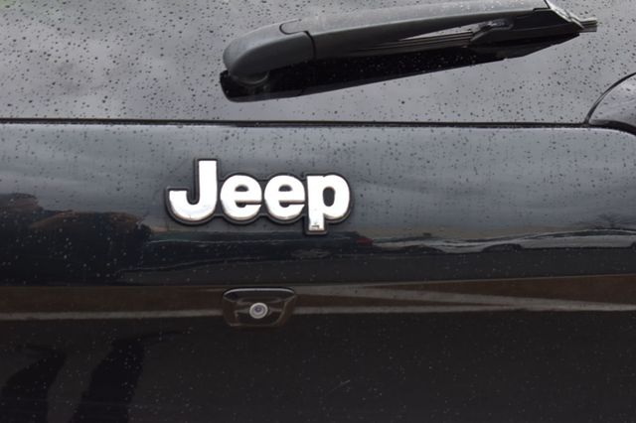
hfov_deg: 26.0
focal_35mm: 78
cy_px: 212
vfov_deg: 17.5
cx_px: 318
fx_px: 1377
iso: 500
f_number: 6.3
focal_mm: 52
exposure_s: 1/15
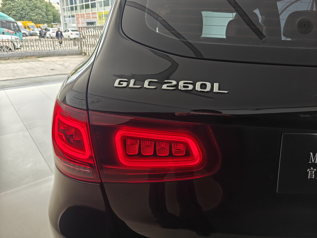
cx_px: 158
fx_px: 211
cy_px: 119
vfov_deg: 58.9
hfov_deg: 73.9
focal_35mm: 23
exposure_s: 1/129
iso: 400
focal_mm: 6.06
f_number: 1.6
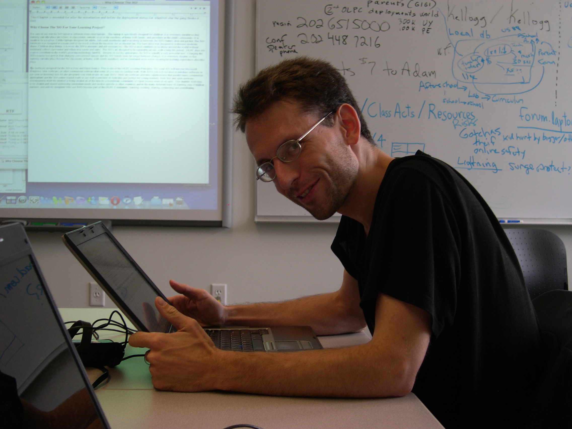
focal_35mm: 47
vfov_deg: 30.9
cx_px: 286
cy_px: 214
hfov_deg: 40.4
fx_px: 777
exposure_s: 1/49.7
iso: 100
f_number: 3.1
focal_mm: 10.1
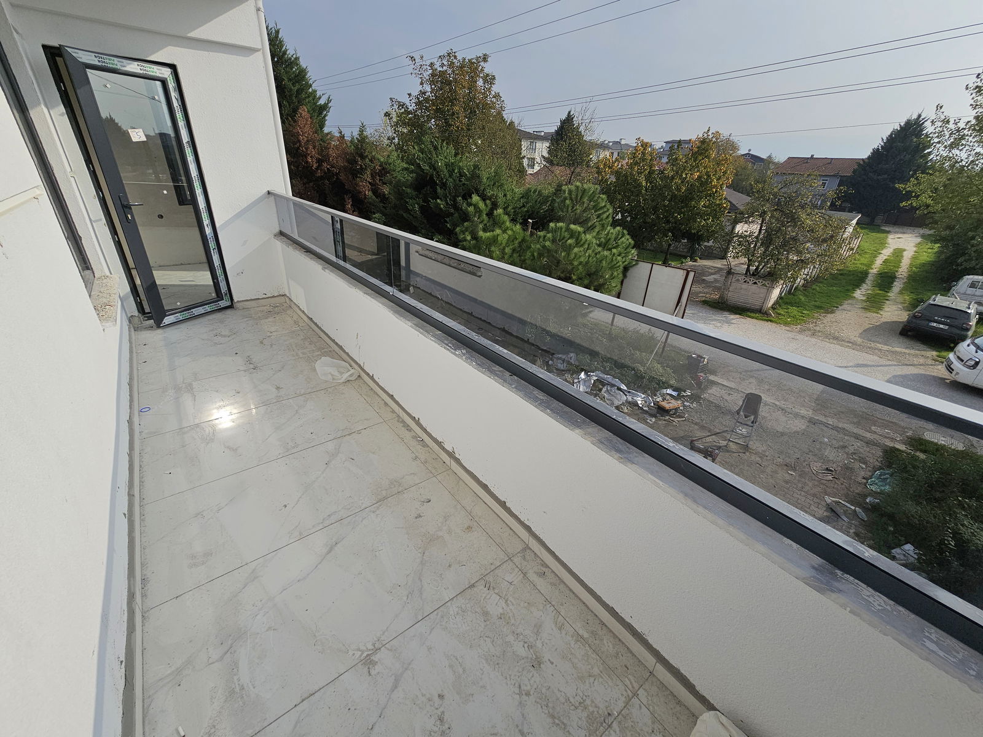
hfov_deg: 106.2
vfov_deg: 89.9
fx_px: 369
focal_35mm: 13
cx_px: 492
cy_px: 368
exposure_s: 1/5000
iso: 50
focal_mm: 2.2
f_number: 2.2
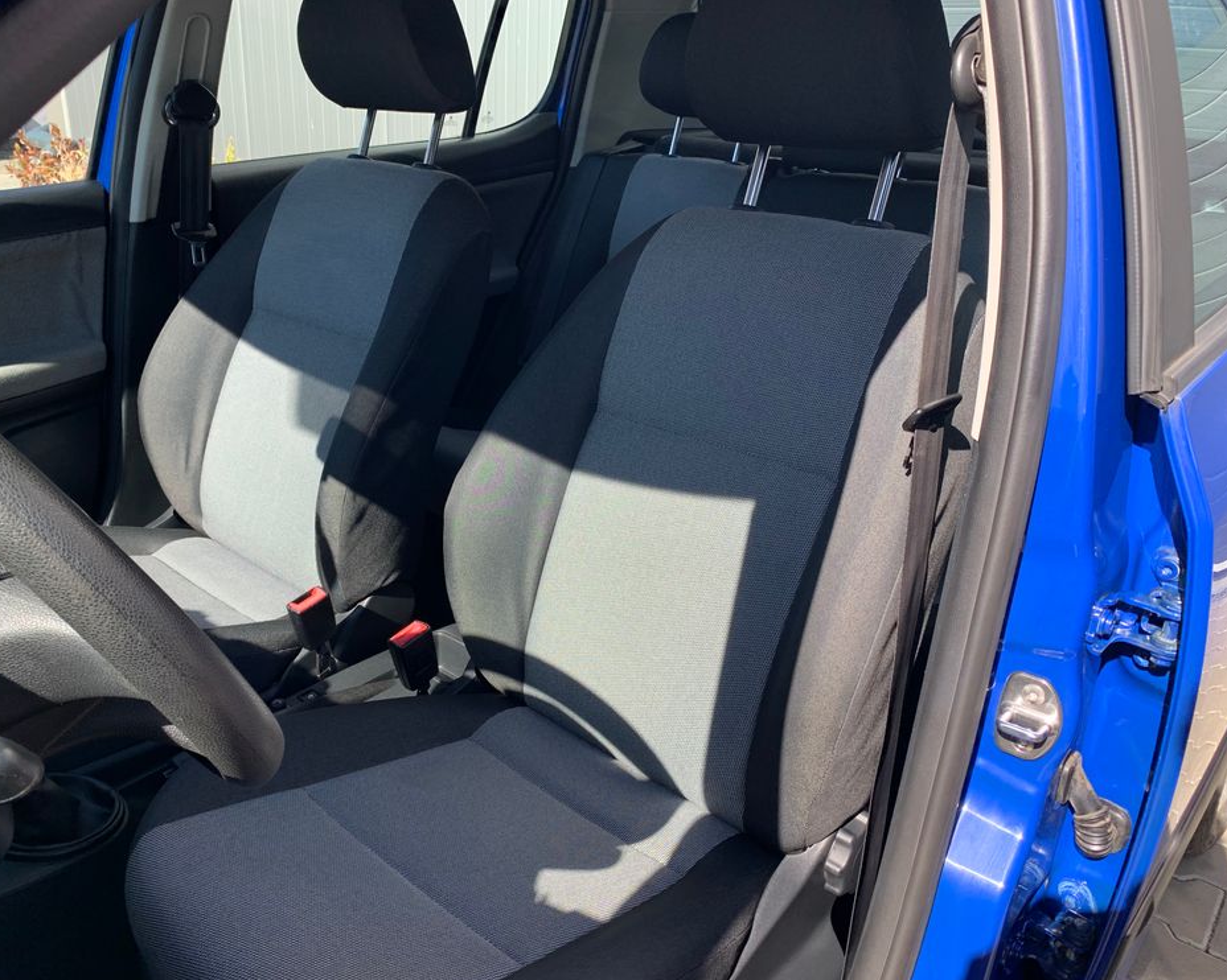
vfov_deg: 51.5
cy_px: 483
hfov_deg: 62.1
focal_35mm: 28
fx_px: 1017
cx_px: 558
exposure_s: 1/452
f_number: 1.8
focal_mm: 4.25
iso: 25
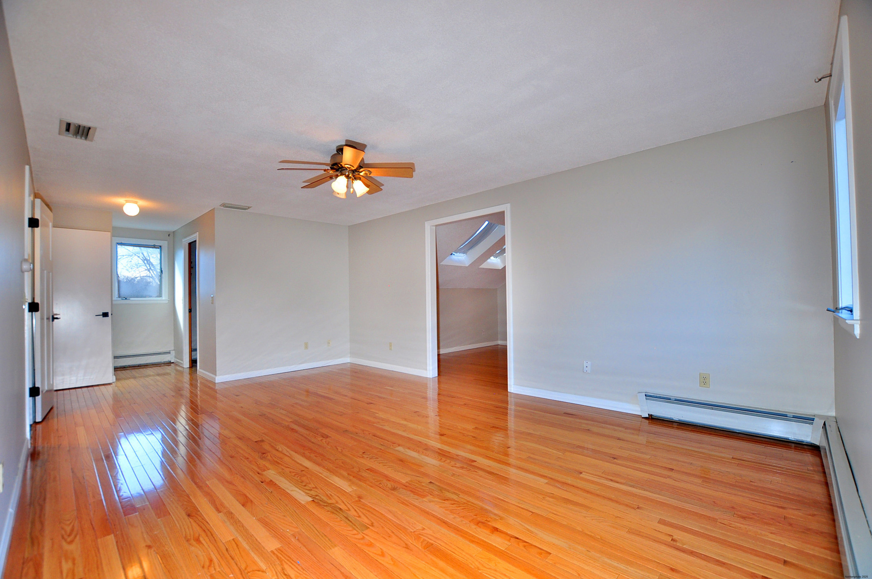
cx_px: 436
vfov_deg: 77.2
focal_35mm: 15
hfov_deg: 100.5
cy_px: 290
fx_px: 363
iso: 320
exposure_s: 1/60
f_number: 4.5
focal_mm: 10
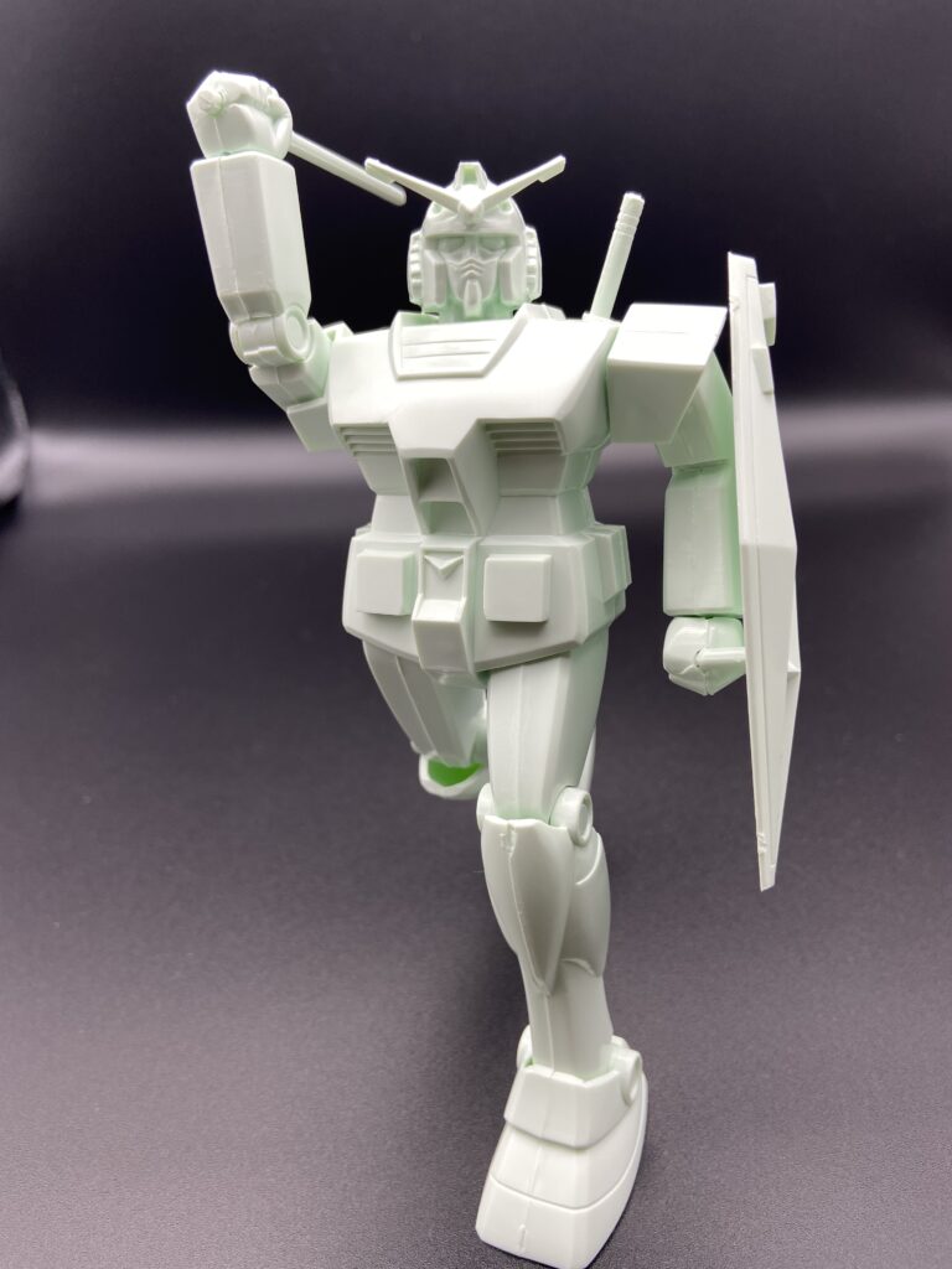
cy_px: 634
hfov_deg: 53.1
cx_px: 476
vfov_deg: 67.3
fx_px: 953
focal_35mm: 26
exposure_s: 1/100
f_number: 1.8
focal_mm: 4.25
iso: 40
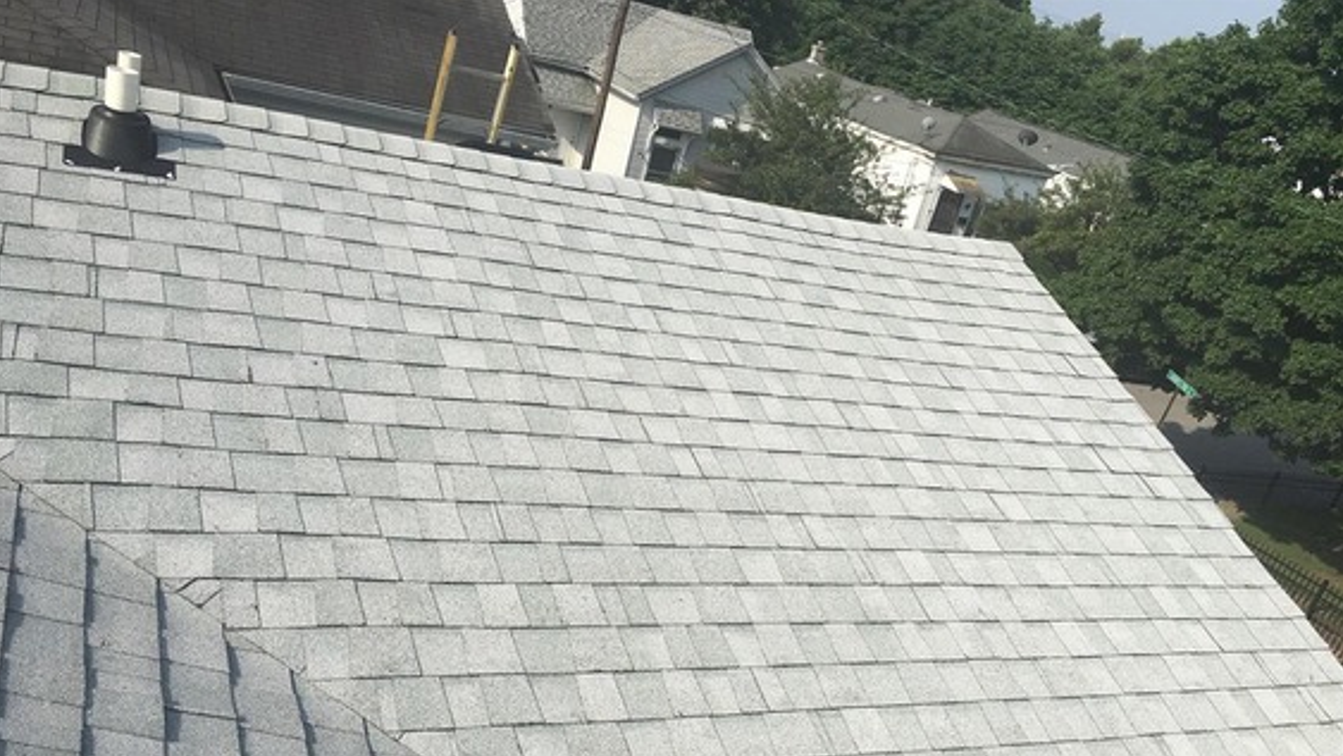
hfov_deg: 61.0
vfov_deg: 36.3
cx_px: 666
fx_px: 1140
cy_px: 508
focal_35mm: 32
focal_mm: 4.15
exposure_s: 1/1832
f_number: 2.2
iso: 25
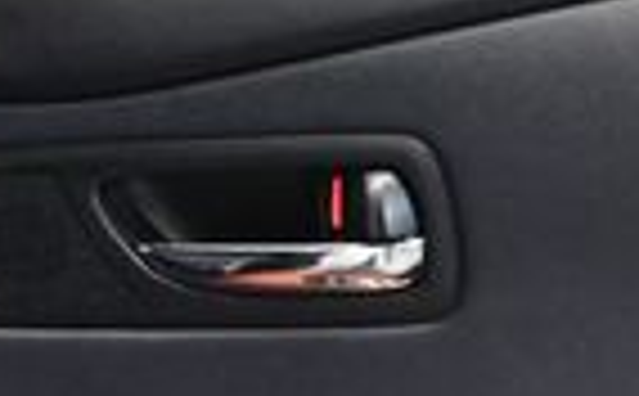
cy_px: 729
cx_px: 945
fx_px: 2884
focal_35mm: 166
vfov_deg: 7.6
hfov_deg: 12.1
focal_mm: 18
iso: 4000
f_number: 3.5
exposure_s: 1/60
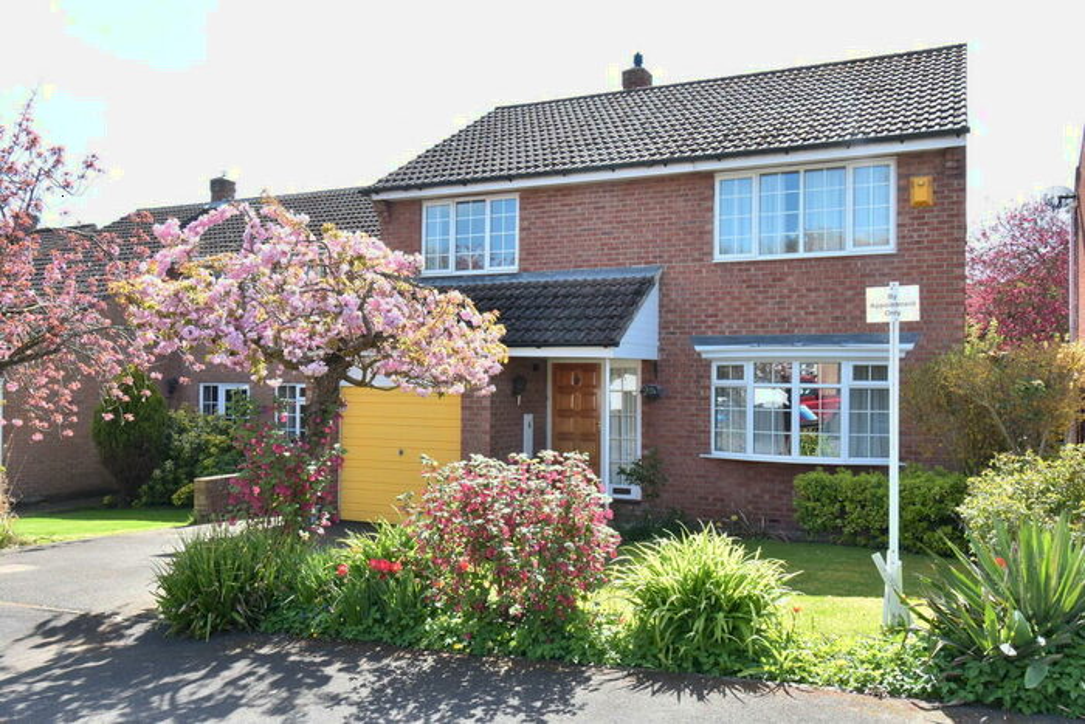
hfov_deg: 61.9
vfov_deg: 43.6
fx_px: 904
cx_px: 542
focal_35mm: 30
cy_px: 362
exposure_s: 1/60
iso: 250
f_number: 10
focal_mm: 20
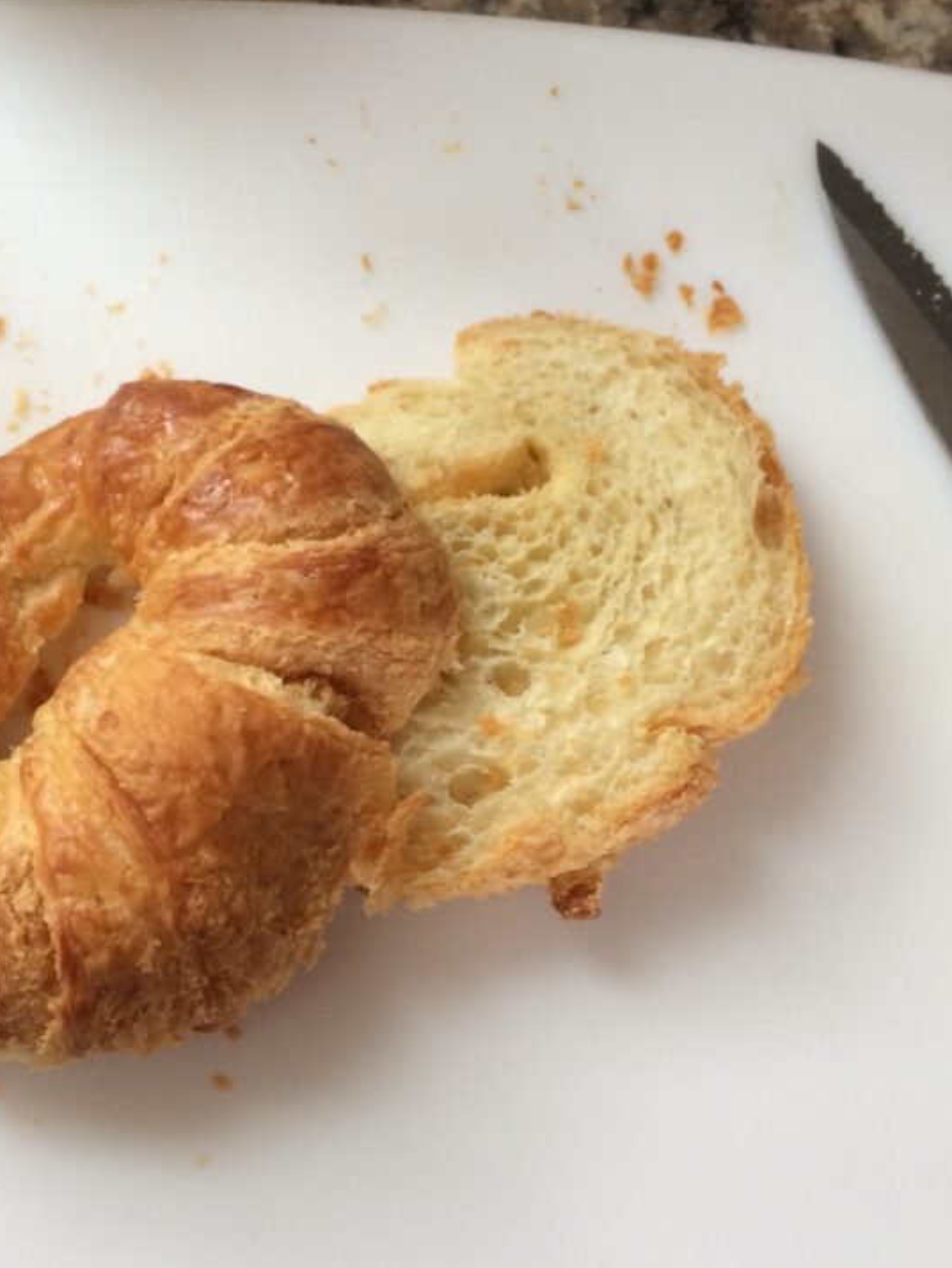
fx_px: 1576
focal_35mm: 43
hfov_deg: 33.5
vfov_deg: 43.8
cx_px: 361
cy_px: 636
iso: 125
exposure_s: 1/30
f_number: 2.2
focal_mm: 4.12
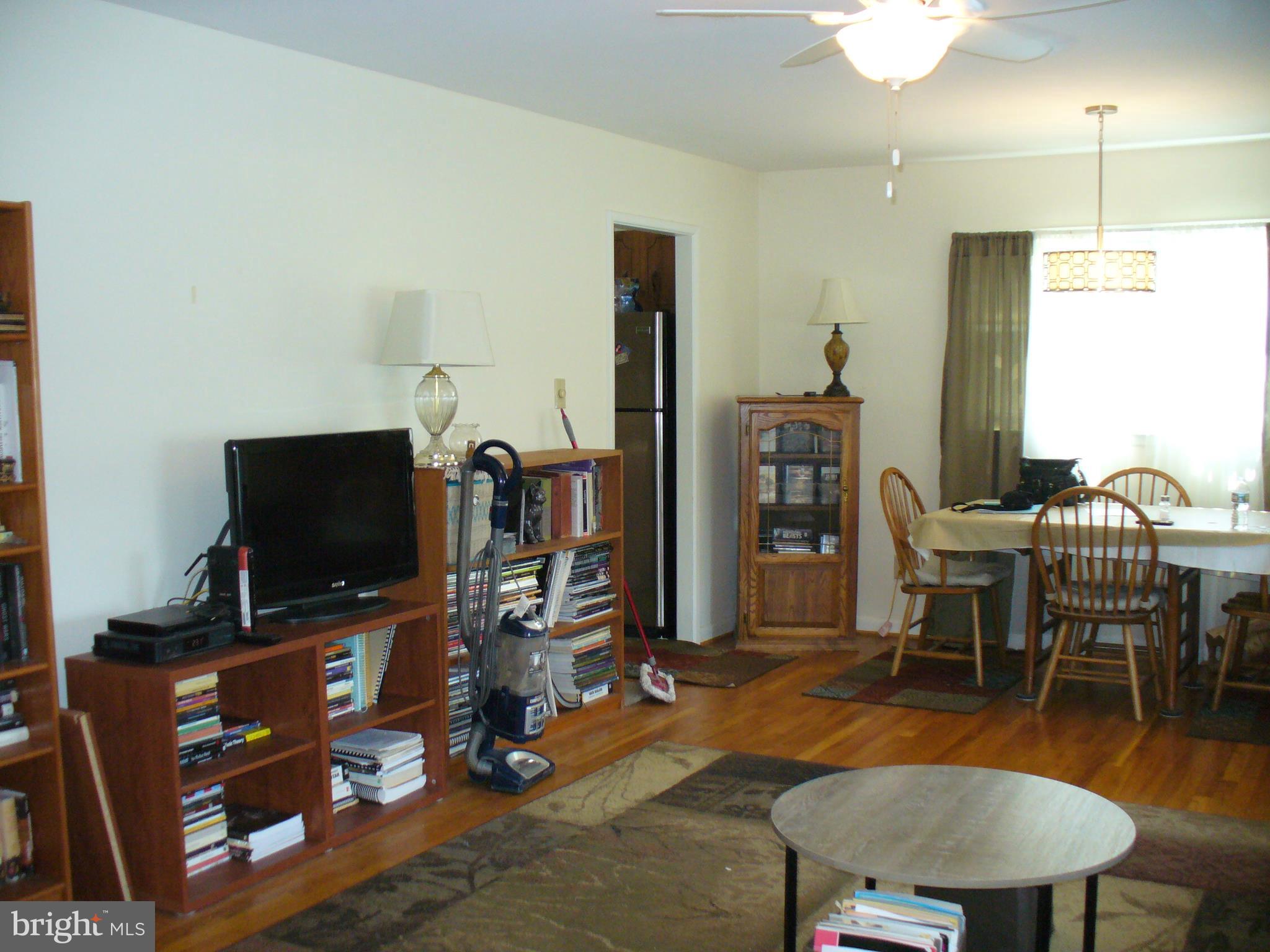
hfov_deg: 50.1
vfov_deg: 38.7
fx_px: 1357
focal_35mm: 37
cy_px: 476
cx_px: 635
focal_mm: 6.1
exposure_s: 1/30
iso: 200
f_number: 2.8
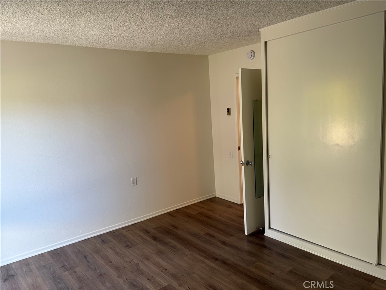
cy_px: 145
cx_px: 193
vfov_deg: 53.1
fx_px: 290
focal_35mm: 26
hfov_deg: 67.3
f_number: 1.6
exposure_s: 1/121
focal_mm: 5.96
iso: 100
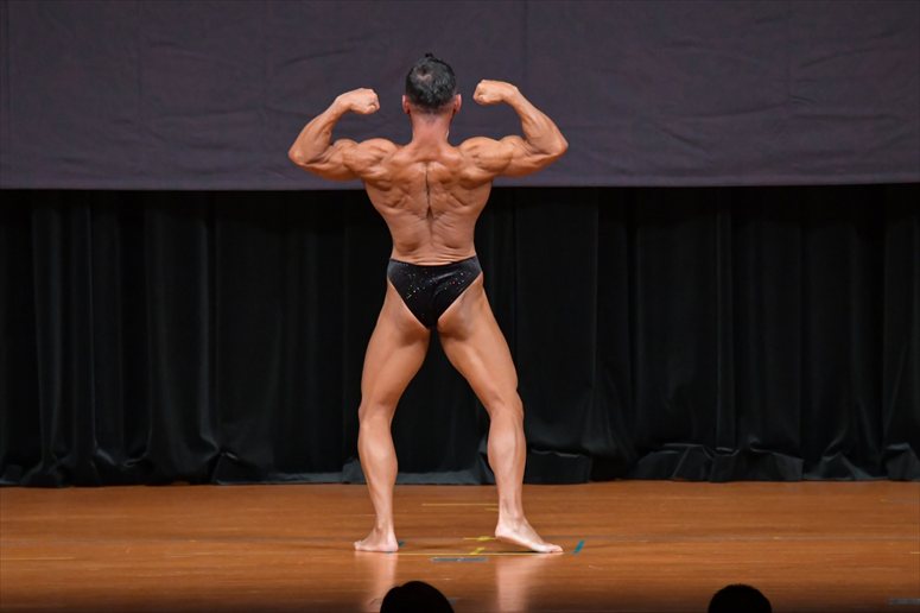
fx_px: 7280
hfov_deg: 7.2
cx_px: 460
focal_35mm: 285
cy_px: 306
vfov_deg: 4.8
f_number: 5.6
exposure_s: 1/400
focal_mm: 190
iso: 5000
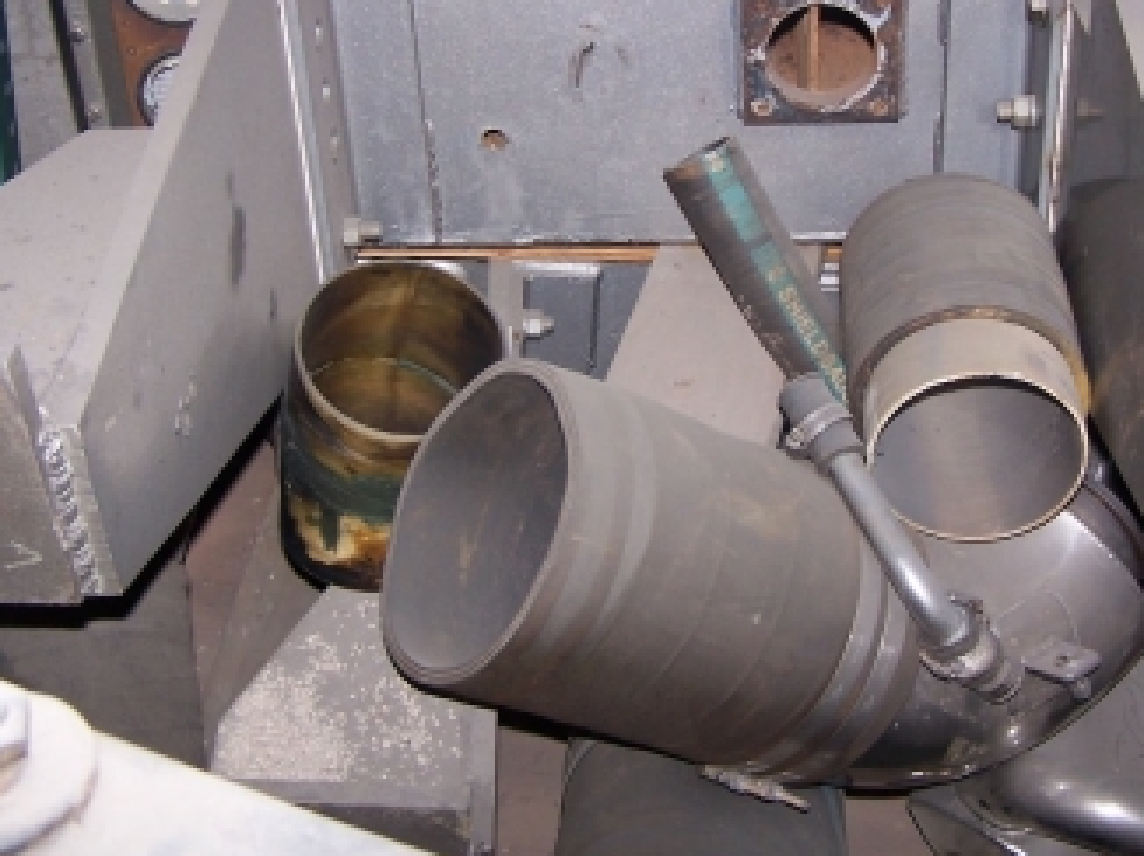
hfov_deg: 34.3
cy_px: 228
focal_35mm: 56
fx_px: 1849
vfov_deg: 25.8
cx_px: 674
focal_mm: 6.3
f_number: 2.8
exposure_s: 1/60
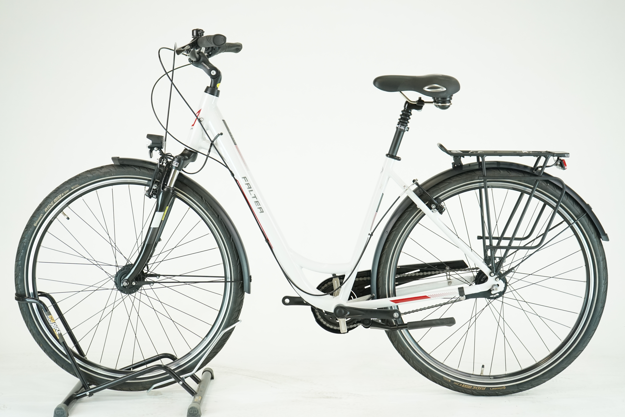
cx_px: 312
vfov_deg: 25.1
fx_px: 937
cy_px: 208
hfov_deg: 36.9
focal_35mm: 54
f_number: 5.6
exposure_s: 1/200
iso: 1600
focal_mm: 54
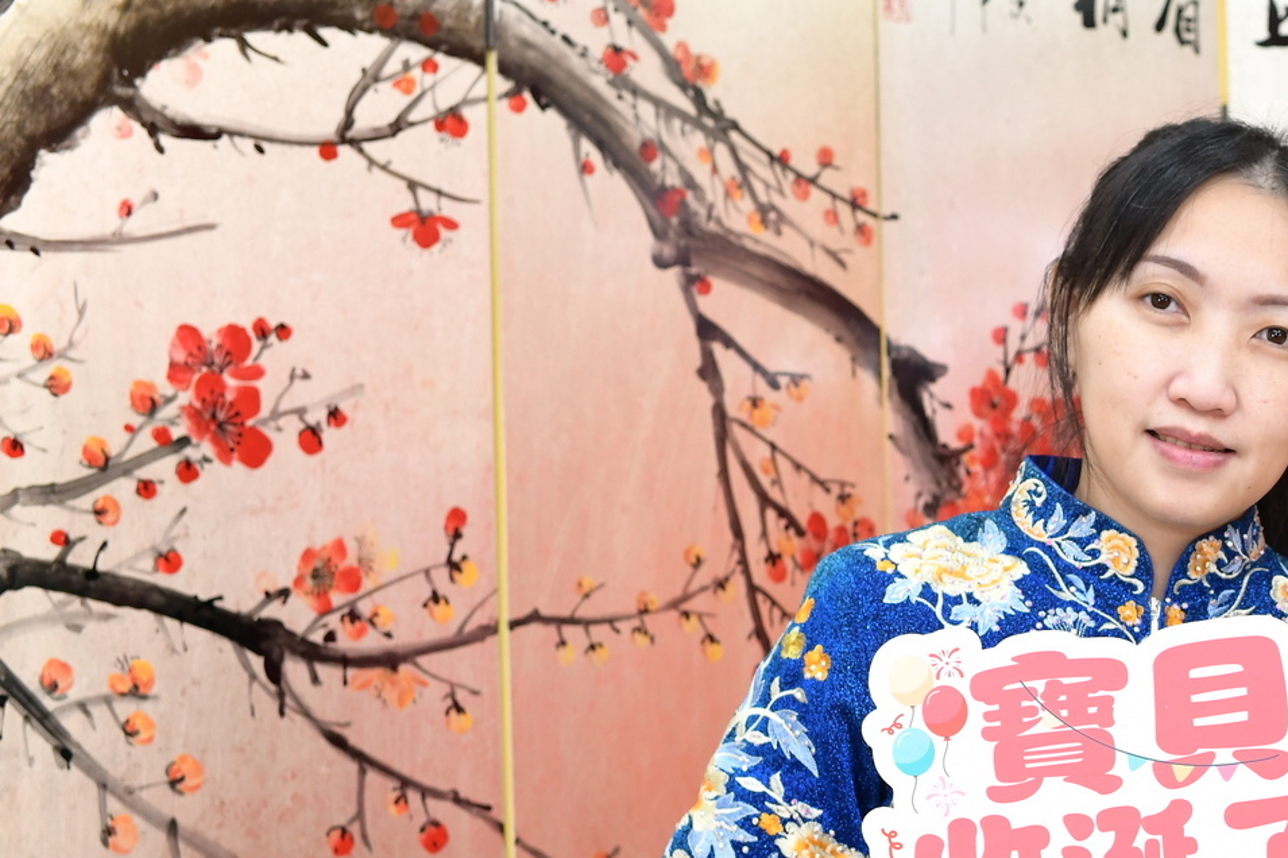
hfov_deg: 21.7
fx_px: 3147
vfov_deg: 15.3
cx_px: 1473
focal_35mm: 88
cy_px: 795
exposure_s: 1/200
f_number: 4.5
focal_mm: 35
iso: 800
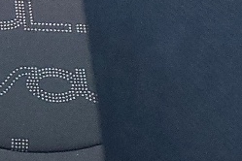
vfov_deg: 7.9
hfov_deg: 9.7
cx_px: -435
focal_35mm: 174
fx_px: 1170
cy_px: 73
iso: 177
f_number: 1.5
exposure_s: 1/60.2
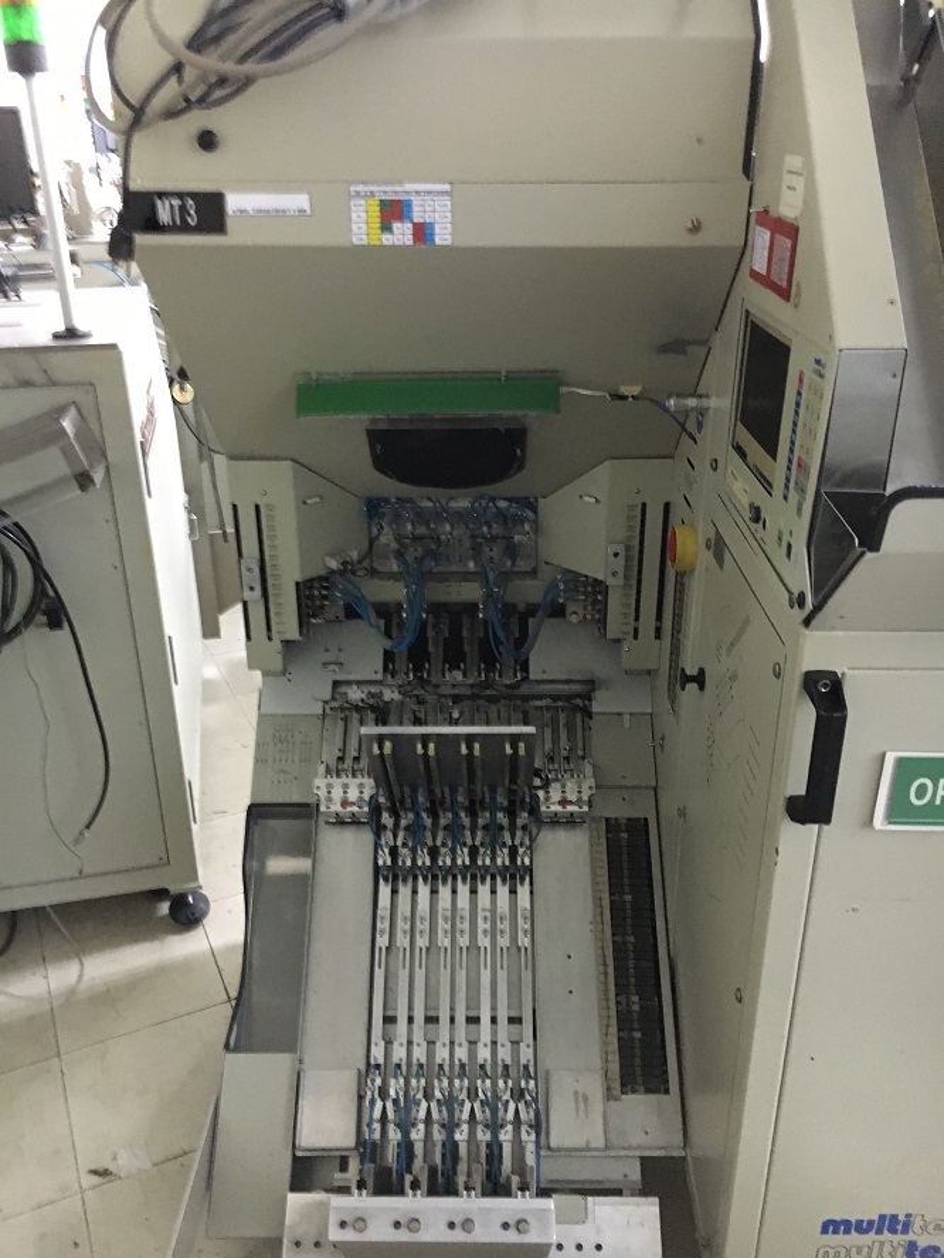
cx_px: 472
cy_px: 629
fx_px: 1054
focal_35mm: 29
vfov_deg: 61.7
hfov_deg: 48.2
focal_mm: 4.15
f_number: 2.2
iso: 400
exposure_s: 1/17
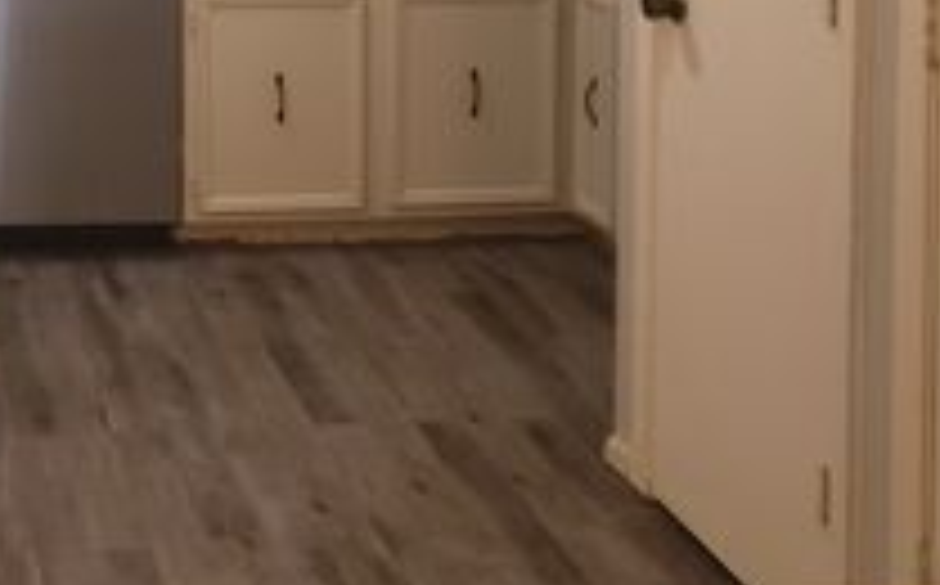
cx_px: -18
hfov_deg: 29.0
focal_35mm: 66
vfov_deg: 18.1
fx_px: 1689
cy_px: -209
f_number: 1.5
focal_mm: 4.3
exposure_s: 1/40
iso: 250
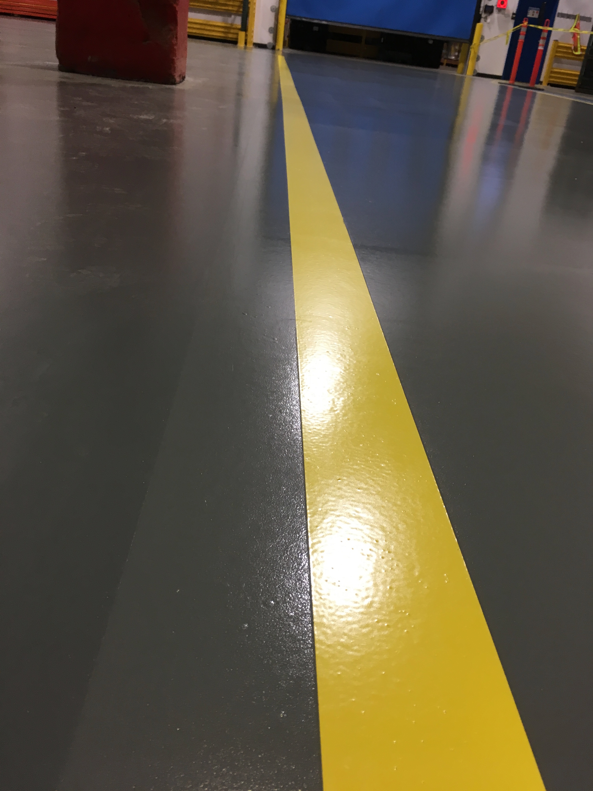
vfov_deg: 61.7
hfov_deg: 48.2
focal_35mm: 29
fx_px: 662
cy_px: 396
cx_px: 296
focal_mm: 4.15
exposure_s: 1/30
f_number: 2.2
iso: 50
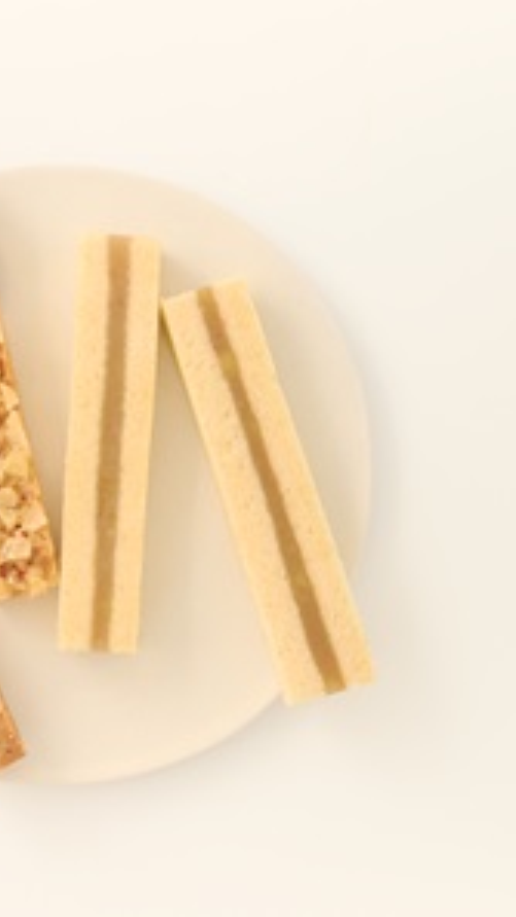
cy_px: 457
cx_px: 102
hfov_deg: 16.4
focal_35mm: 73
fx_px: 1776
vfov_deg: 29.0
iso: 100
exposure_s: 1/15
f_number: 2.8
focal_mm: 46
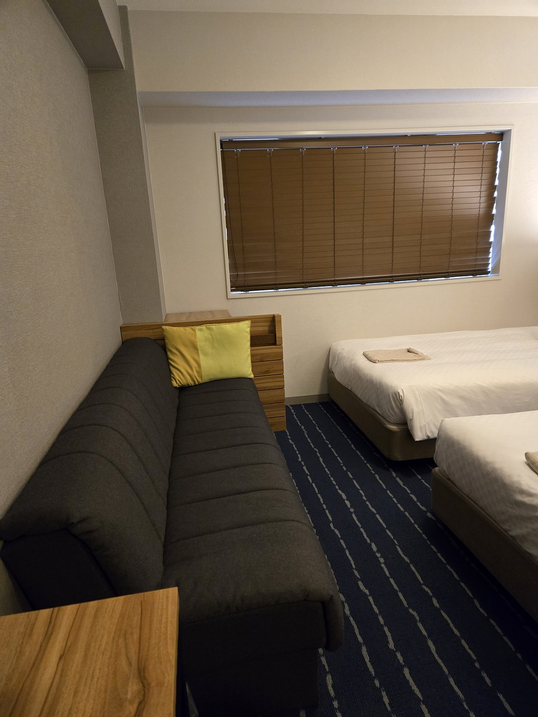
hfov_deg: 58.9
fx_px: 477
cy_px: 358
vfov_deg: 73.9
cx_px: 269
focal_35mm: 23
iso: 1000
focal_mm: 5.4
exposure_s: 1/60
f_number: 1.8
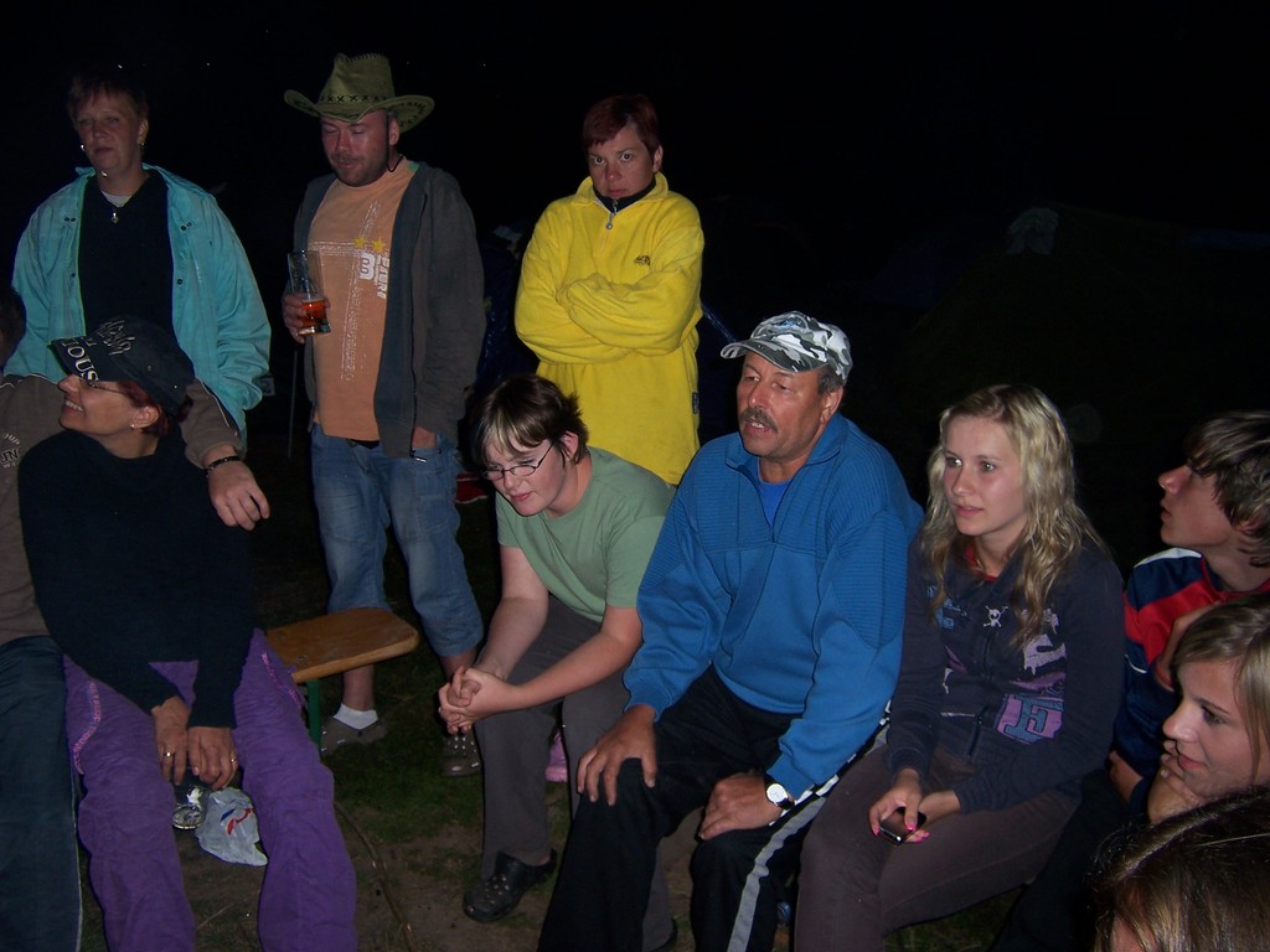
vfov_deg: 42.9
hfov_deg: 55.4
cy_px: 476
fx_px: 1211
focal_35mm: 33
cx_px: 635
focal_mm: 5.5
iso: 80
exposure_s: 1/60
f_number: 2.8
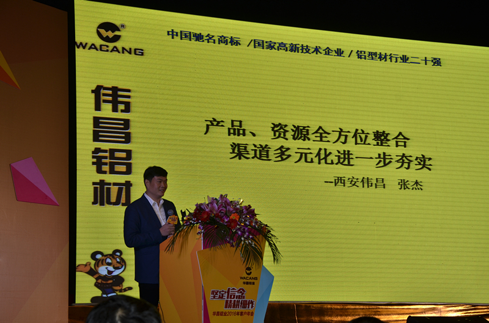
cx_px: 244
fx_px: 1057
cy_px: 162
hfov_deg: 26.1
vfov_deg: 17.4
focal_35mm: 78
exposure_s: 1/160
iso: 180
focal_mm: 52
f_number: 6.3
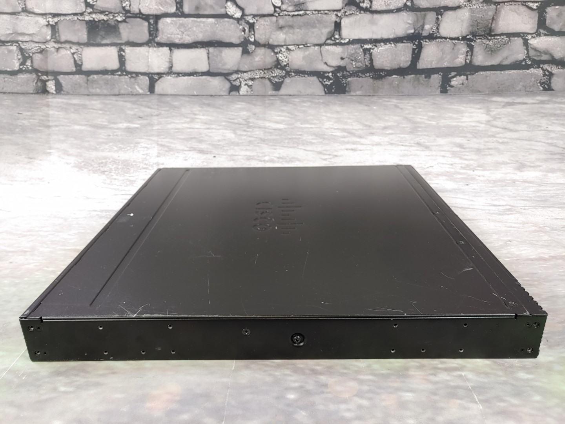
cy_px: 212
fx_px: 424
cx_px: 282
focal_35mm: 26
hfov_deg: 67.3
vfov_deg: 53.1
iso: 100
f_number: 1.8
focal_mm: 4.36
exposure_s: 1/60
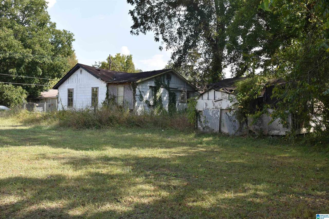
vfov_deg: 35.5
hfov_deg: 51.3
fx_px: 343
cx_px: 164
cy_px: 110
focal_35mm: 38
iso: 100
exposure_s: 1/200
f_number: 7.1
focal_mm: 25
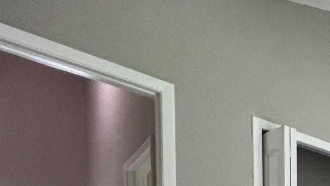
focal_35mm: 44
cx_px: 486
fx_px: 385
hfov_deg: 29.6
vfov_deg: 20.2
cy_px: 328
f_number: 1.8
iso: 200
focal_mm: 1.57
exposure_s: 1/60
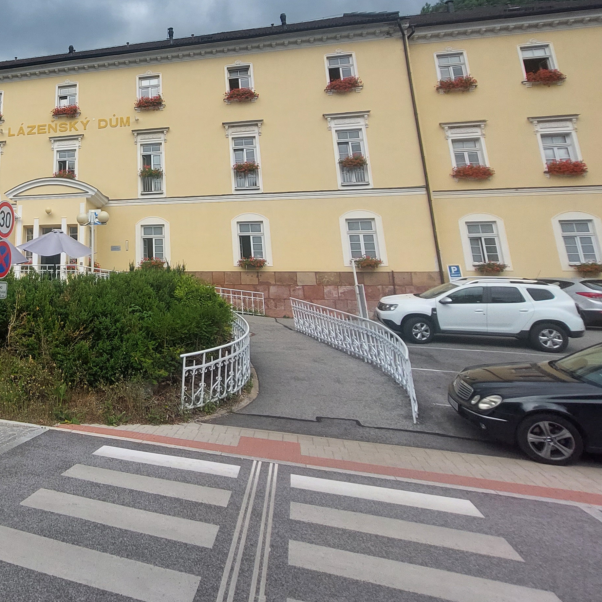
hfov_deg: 54.0
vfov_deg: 60.4
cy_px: 172
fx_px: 492
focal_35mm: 25
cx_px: 49
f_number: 2.2
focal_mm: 1.74
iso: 50
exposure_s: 1/1274
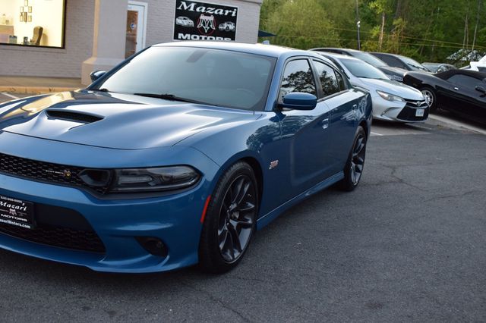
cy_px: 162
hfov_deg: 43.6
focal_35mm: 45
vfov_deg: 29.8
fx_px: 607
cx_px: 243
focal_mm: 30
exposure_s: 1/15
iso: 720
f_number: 6.3
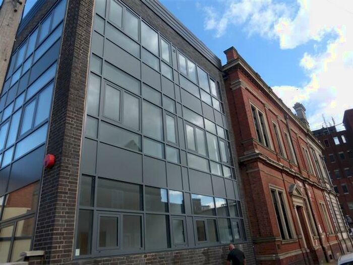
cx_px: 176
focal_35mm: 24
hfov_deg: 71.6
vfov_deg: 56.8
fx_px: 245
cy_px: 132
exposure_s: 1/400
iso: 100
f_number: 3.3
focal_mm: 4.3
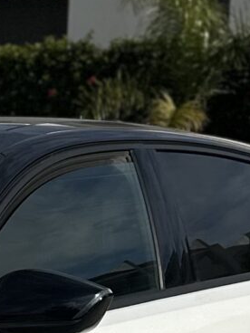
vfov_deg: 11.6
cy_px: 385
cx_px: -209
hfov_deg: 8.5
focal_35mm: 167
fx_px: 1608
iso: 80
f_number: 1.78
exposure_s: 1/9709
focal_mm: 6.86
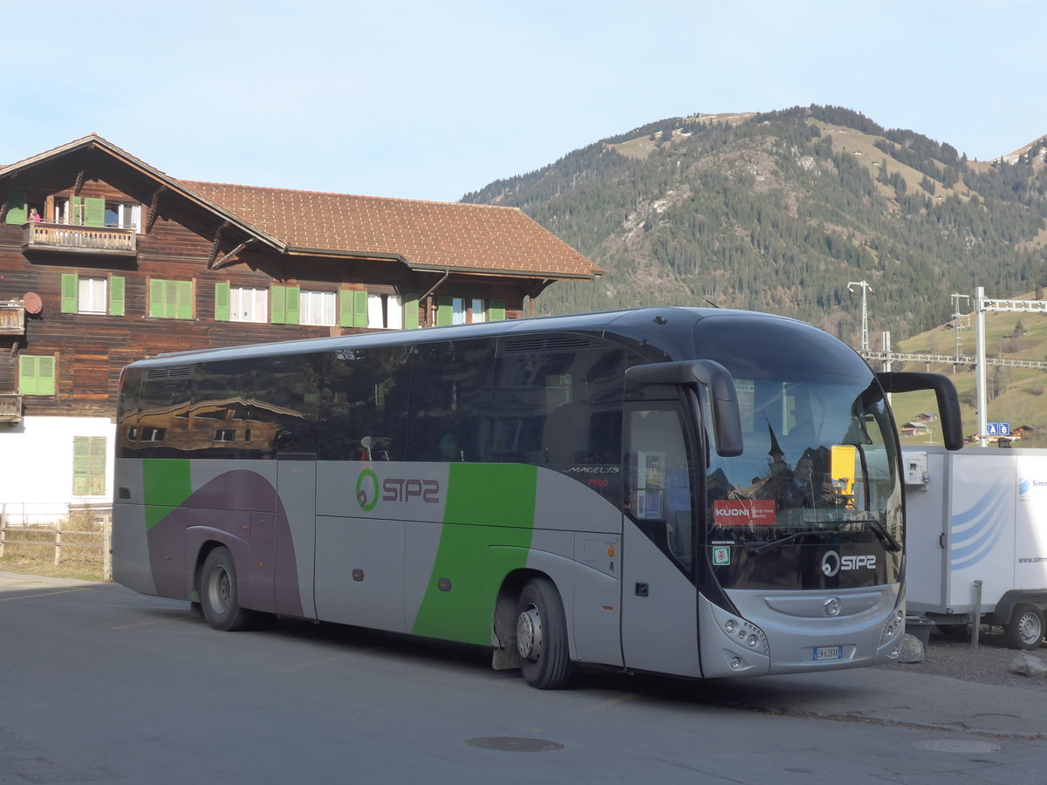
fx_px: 1785
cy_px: 392
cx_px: 524
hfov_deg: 32.7
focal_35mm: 59
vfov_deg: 24.8
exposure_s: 1/640
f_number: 3.5
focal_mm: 12
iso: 160
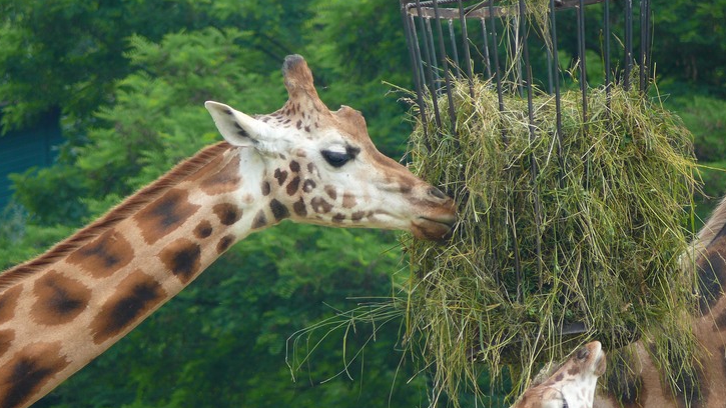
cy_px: 189
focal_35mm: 473
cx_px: 362
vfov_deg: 2.6
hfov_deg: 4.6
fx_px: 9107
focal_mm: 88.8
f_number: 3.7
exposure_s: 1/100
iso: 100
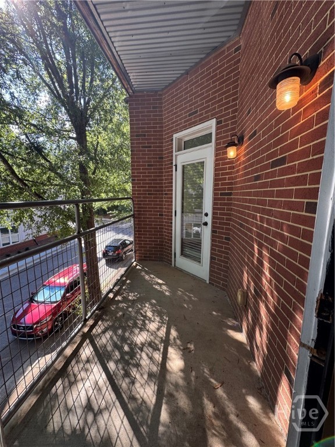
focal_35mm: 14
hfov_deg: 85.7
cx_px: 168
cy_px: 224
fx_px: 181
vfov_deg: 102.1
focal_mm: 2.22
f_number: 2.2
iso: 50
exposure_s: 1/99
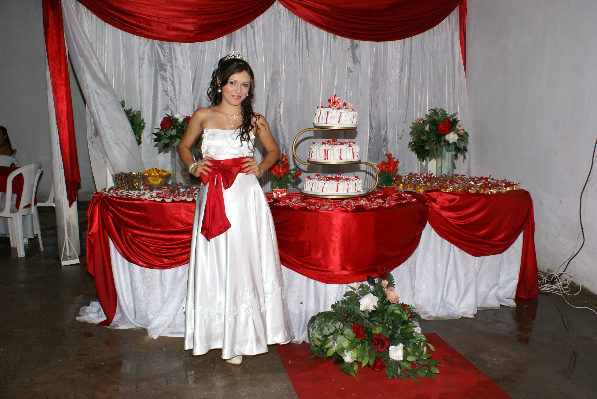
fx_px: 597
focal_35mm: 36
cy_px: 200
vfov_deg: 36.9
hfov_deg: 53.1
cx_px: 298
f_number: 5.6
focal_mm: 24
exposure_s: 1/60
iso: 400
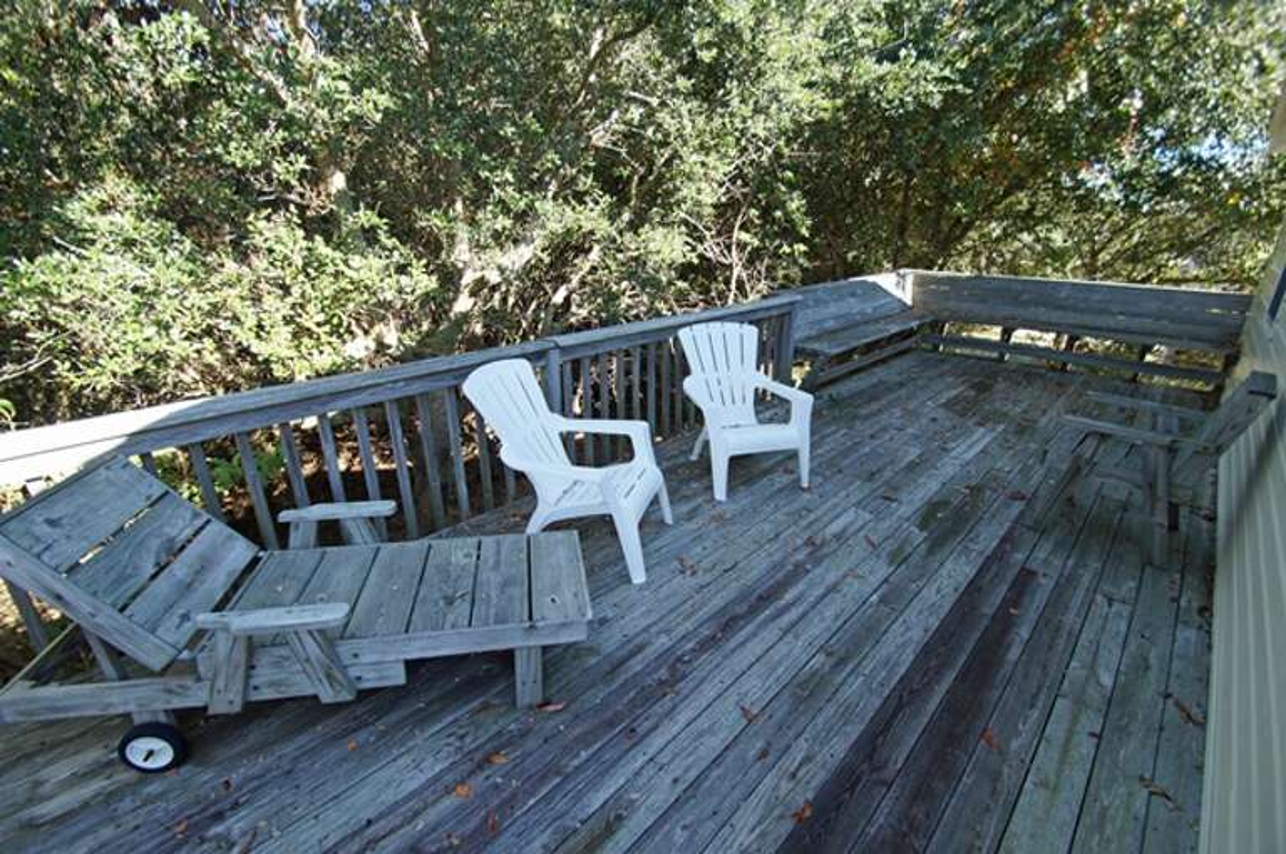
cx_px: 643
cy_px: 427
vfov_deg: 77.2
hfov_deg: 100.5
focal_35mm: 15
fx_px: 535
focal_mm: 10
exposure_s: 1/60
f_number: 4
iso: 100
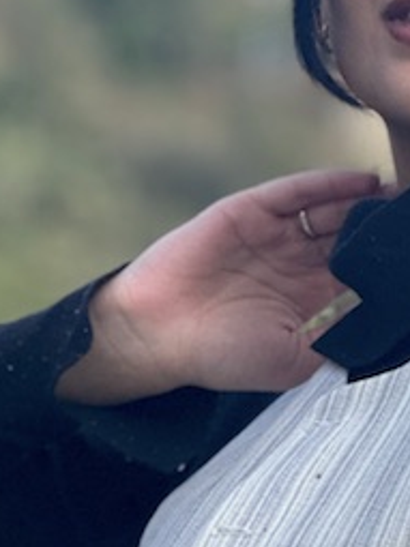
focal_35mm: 301
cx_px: 272
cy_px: 633
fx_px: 4757
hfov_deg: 4.9
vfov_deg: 6.5
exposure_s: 1/99
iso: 40
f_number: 2.8
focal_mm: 9
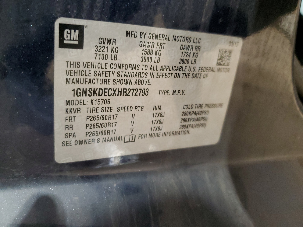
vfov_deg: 53.1
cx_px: 152
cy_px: 114
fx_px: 228
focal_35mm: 26
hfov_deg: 67.3
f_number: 1.5
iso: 305
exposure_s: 1/24
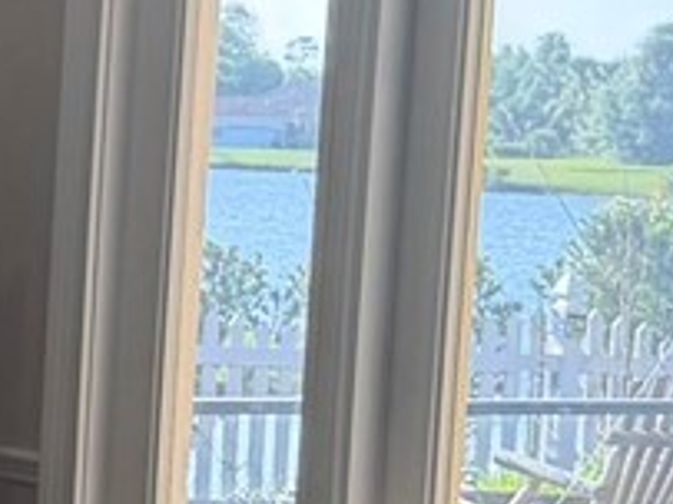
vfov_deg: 7.8
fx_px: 3672
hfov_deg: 9.5
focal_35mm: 189
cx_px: -819
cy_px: 328
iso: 80
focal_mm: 6.76
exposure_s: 1/170
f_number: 1.78
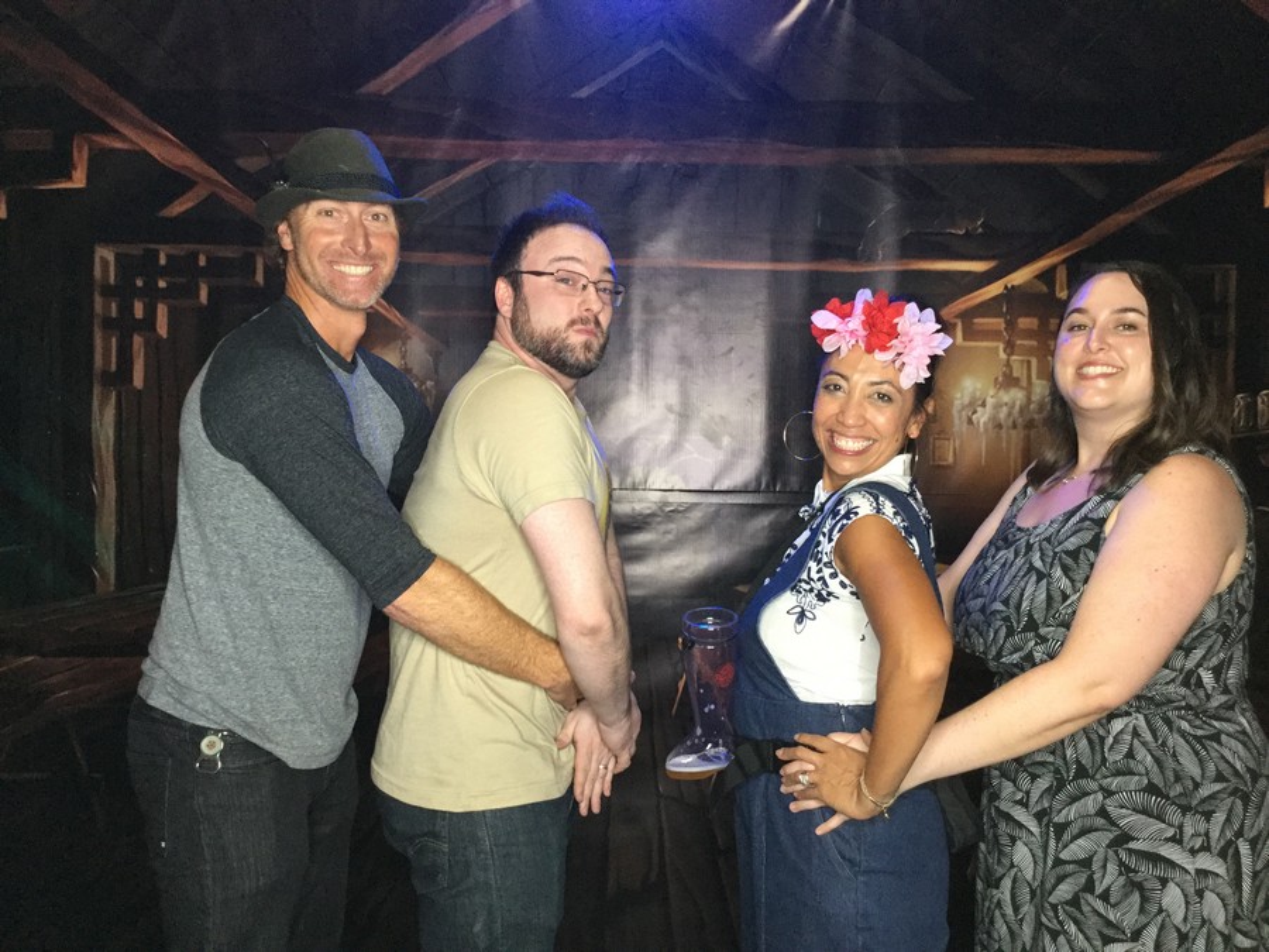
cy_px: 476
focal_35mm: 31
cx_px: 634
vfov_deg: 45.4
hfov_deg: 58.4
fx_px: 1136
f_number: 2.4
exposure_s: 1/30
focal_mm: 3.3
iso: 125
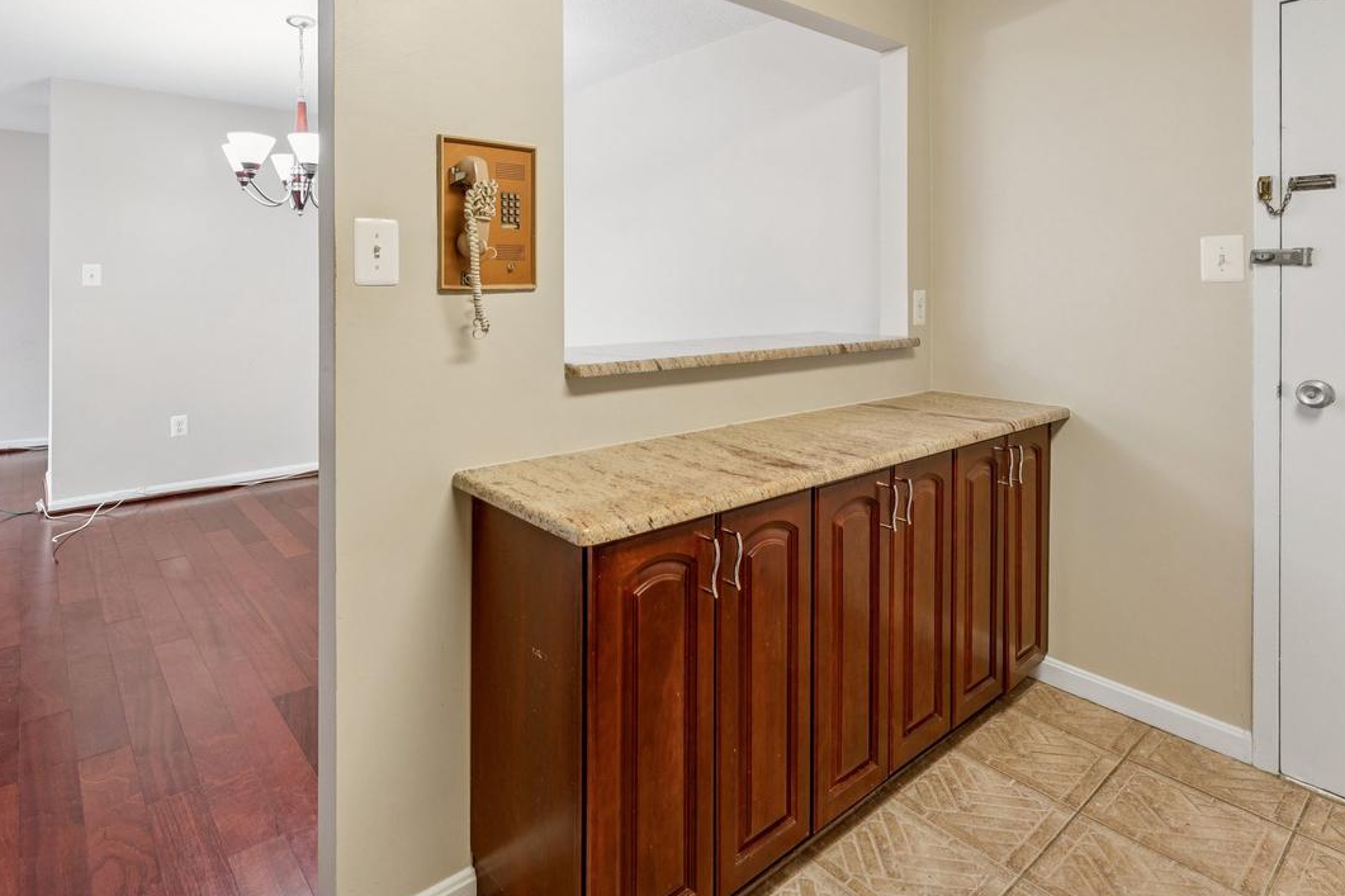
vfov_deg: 60.9
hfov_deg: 83.9
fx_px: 740
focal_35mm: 20
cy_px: 298
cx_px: 572
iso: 200
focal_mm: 14.6
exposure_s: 1/5
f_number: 8
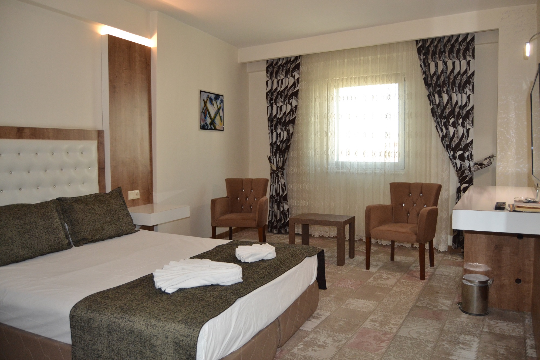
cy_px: 180
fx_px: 405
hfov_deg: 67.4
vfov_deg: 47.9
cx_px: 270
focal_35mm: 27
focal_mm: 18
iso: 1100
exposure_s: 1/60
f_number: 3.5
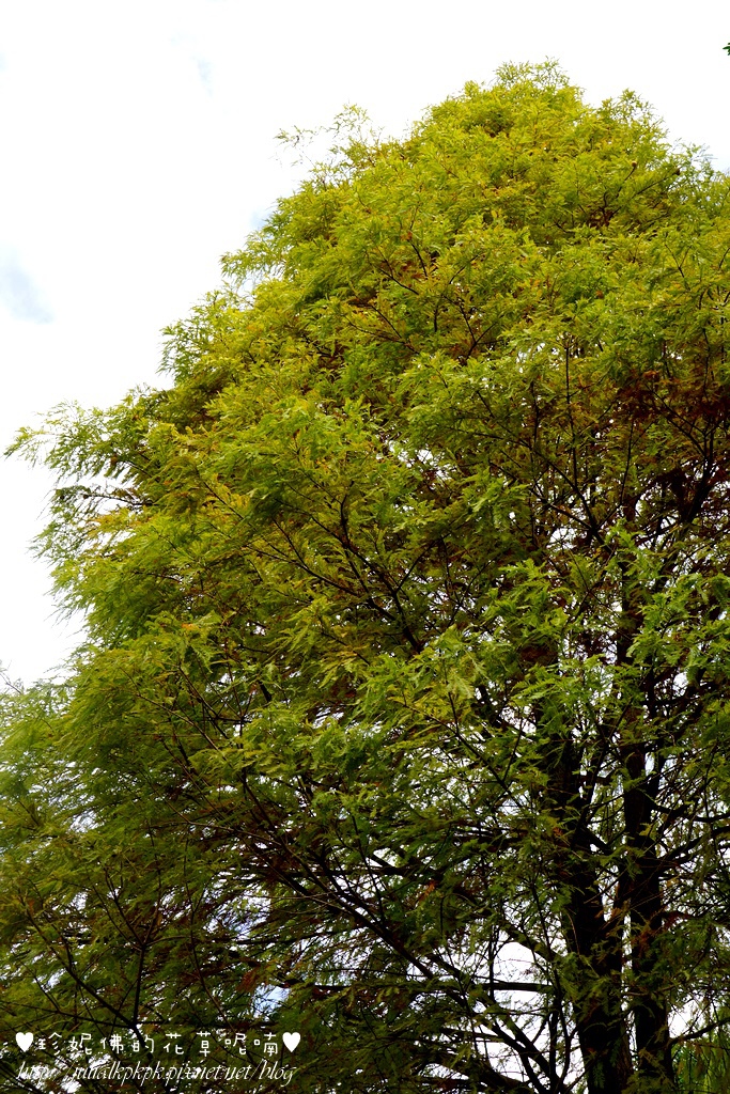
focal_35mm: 45
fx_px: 1368
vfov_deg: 43.6
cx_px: 365
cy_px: 547
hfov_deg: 29.9
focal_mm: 30
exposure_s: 1/80
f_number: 7.1
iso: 100
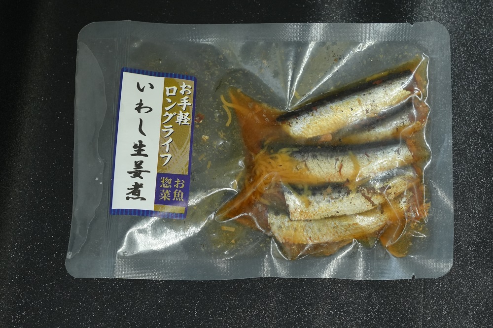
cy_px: 164
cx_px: 246
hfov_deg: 20.8
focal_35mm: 98
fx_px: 1342
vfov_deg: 14.0
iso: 2000
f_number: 6.3
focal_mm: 65.6
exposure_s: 1/160
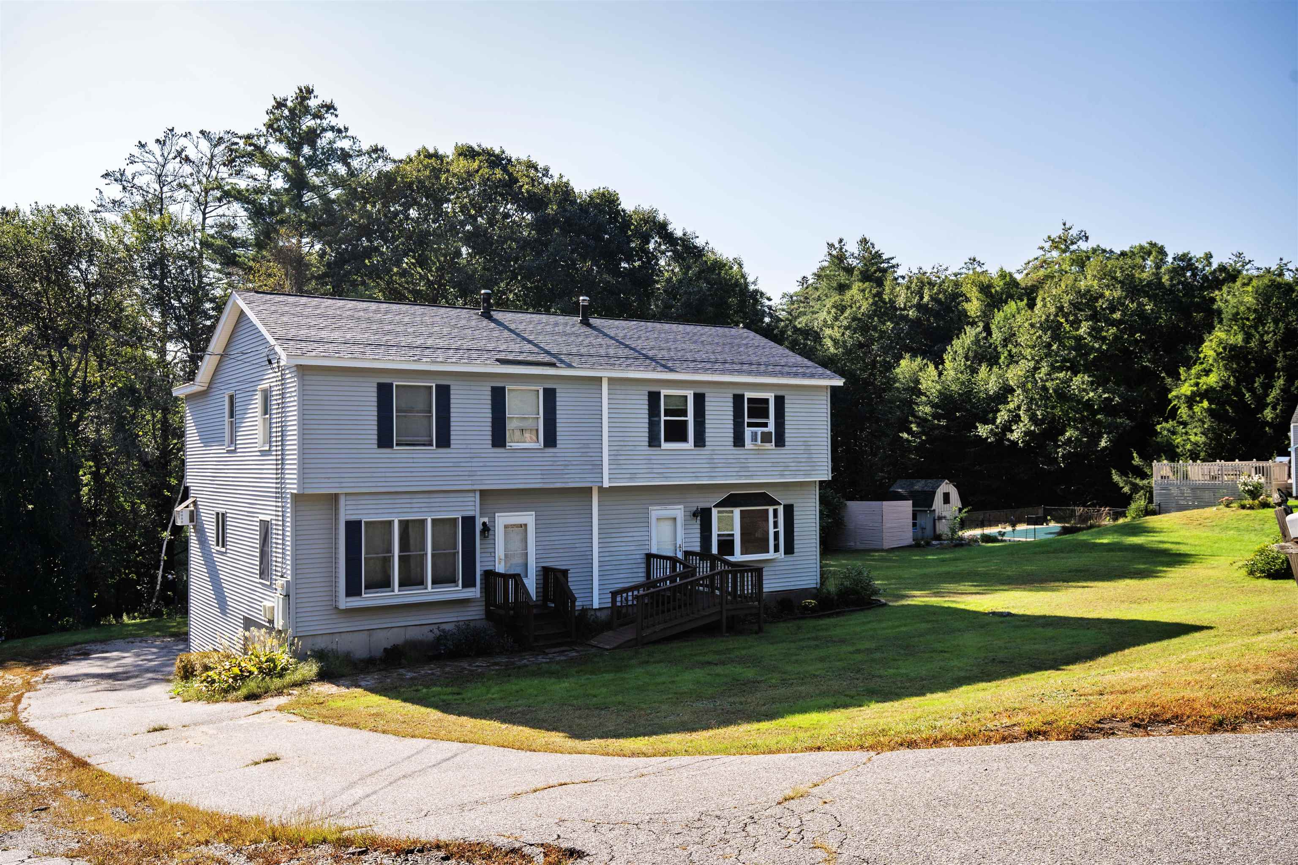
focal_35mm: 30
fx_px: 1082
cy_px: 432
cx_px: 649
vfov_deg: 43.6
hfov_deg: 61.9
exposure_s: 1/50
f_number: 8
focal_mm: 30
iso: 100
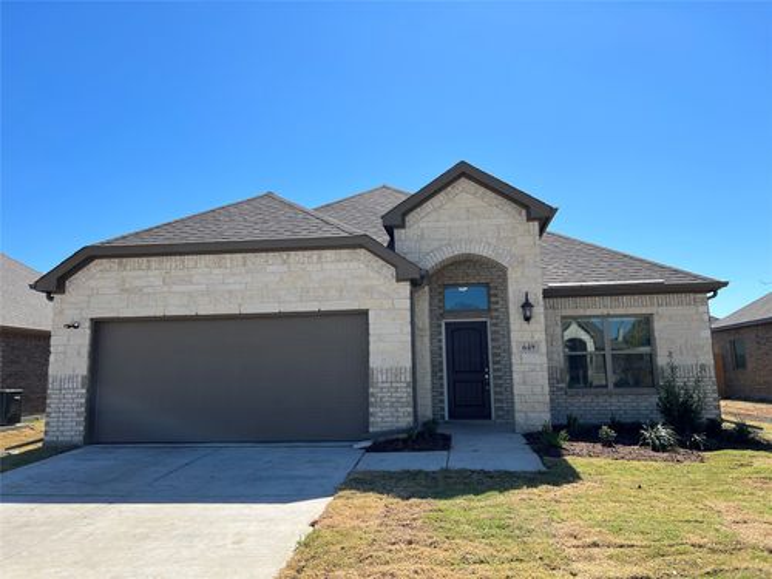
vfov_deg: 53.1
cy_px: 290
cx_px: 386
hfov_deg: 67.3
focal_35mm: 26
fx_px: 580
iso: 50
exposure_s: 1/4444
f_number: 1.5
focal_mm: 5.7
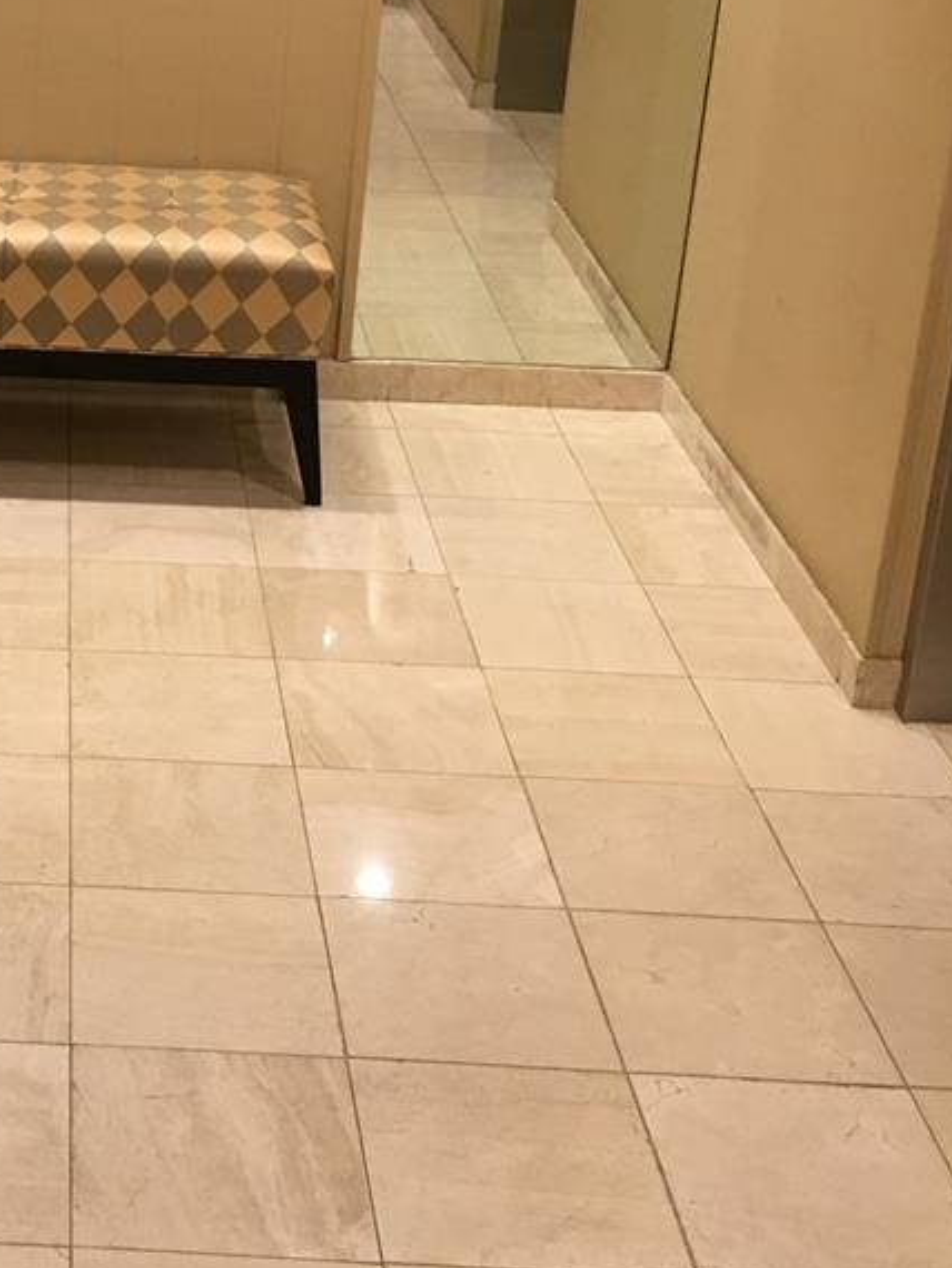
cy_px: 303
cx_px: -29
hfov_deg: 23.0
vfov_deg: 31.1
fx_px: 2235
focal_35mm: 61
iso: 100
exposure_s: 1/30
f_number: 2.2
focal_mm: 4.15
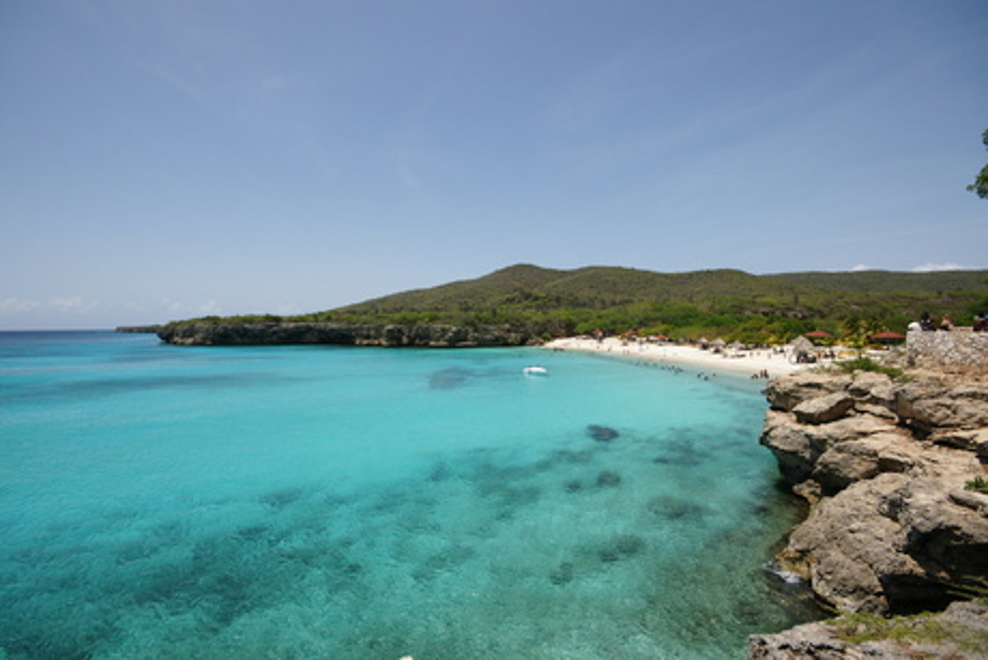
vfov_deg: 77.4
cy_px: 330
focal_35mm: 15
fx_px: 412
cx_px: 494
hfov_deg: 100.4
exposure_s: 1/400
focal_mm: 10
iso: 200
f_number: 10
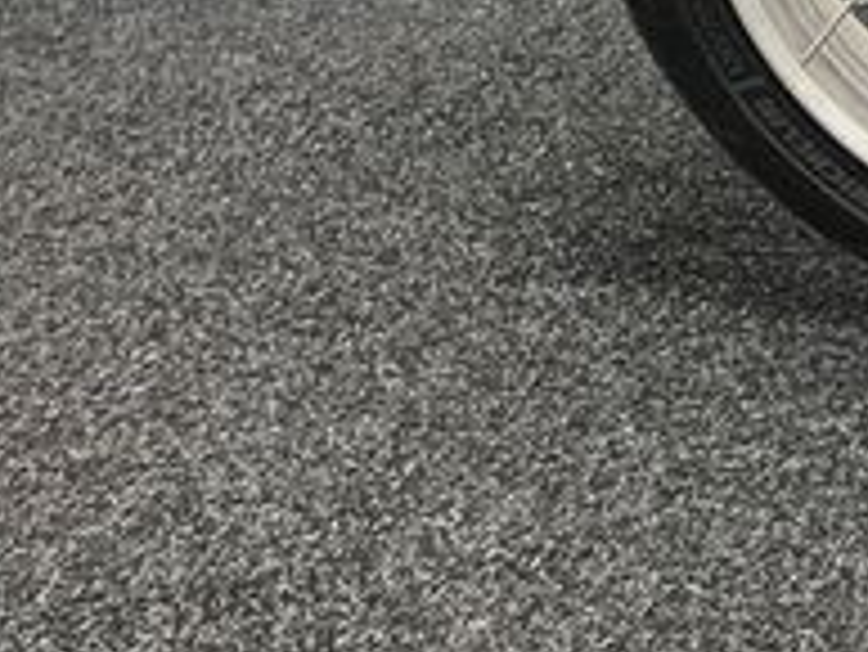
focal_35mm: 86
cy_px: -265
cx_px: 1160
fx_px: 2158
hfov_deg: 20.6
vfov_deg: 16.0
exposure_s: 1/50
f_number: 1.6
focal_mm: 5.1
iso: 200
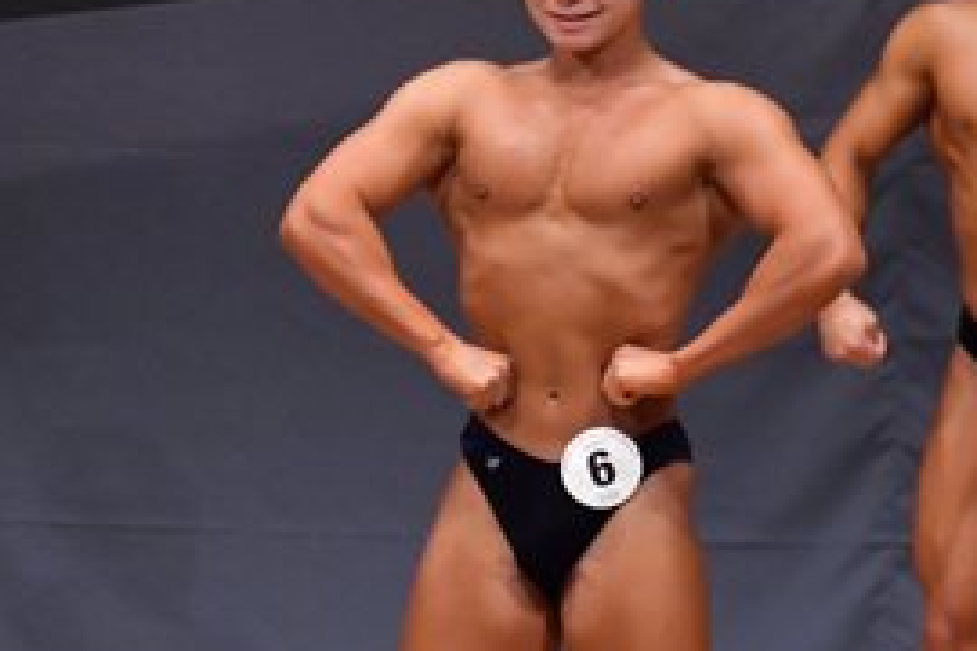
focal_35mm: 645
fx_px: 17503
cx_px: -284
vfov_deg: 2.1
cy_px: 474
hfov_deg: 3.2
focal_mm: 150
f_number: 5.6
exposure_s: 1/400
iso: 6400
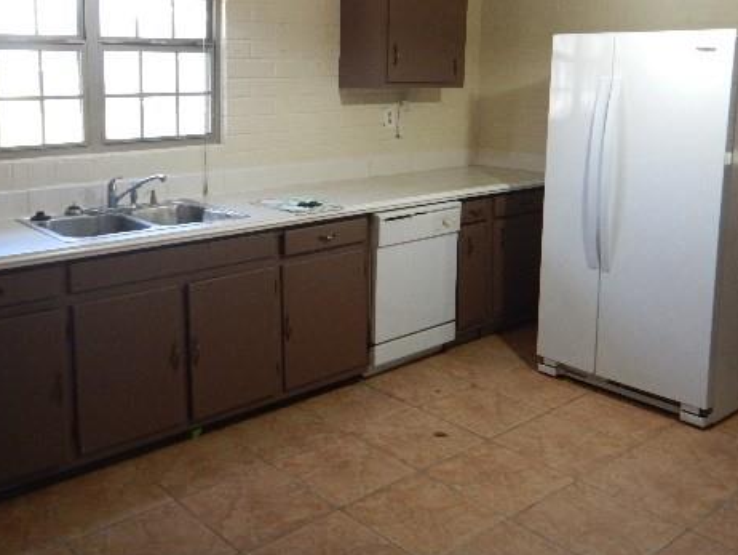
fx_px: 768
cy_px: 178
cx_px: 315
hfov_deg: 51.1
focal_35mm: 36
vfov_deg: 39.1
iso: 250
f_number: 2.8
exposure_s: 1/30
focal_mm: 4.7
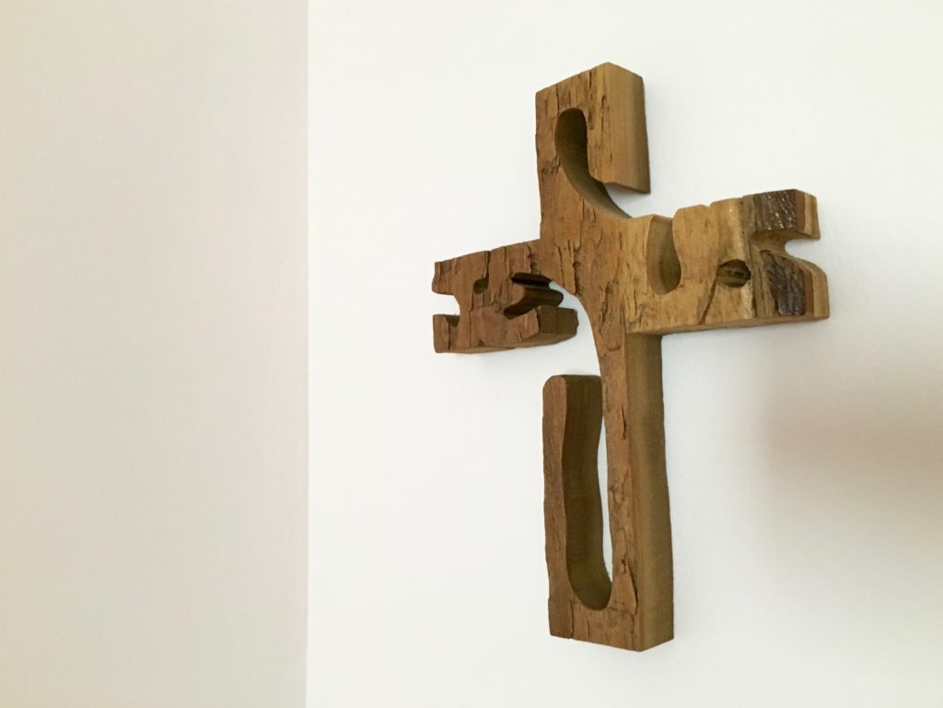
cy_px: 354
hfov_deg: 61.7
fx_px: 790
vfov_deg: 48.2
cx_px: 472
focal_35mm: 29
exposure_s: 1/30
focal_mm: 4.15
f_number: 2.2
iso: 200
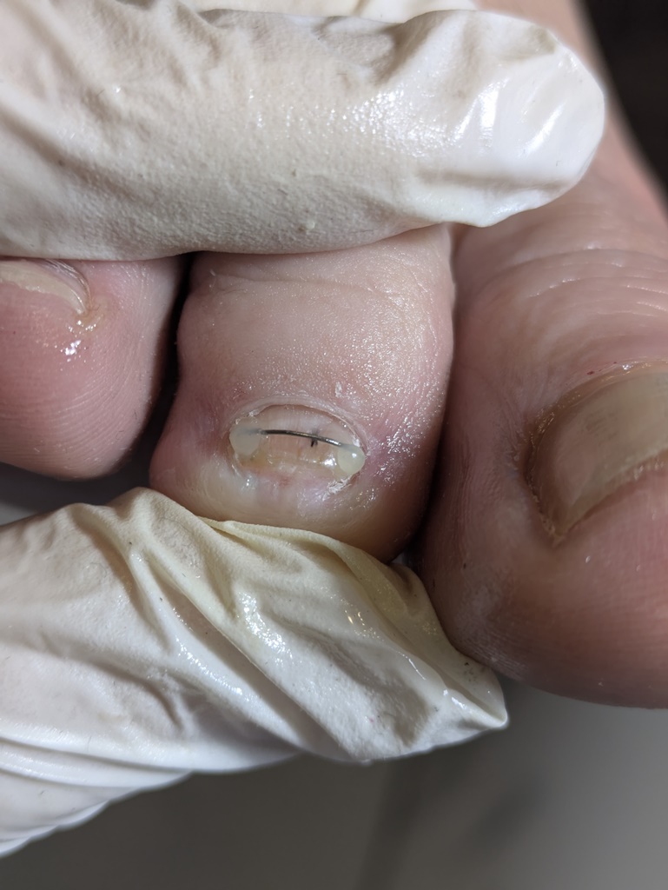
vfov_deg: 37.5
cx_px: 334
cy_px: 445
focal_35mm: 51
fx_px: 1311
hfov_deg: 28.6
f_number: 1.89
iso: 48
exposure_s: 1/100
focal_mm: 5.43
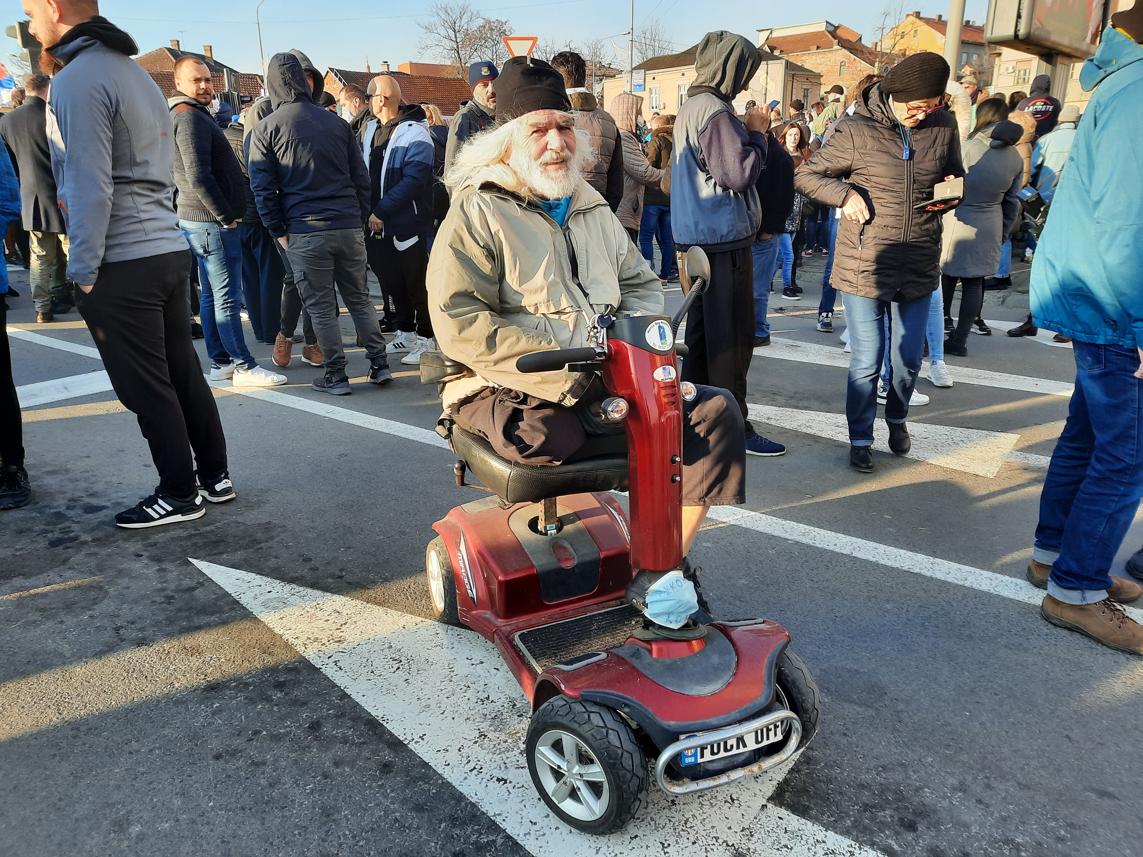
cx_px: 572
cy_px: 428
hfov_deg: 69.4
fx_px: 825
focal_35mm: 25
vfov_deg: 54.9
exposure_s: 1/294
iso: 32
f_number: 2
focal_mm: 4.6
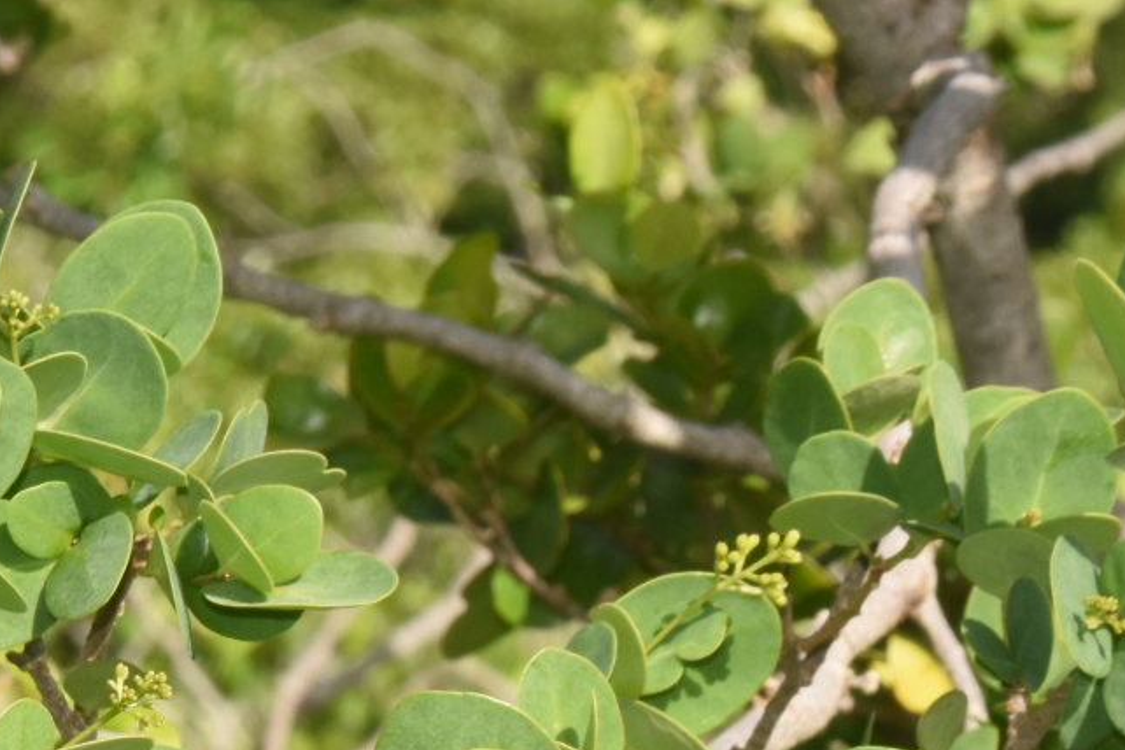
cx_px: 377
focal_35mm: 314
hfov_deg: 6.6
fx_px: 9812
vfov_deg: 4.4
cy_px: 923
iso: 500
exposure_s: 1/250
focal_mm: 70
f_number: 18
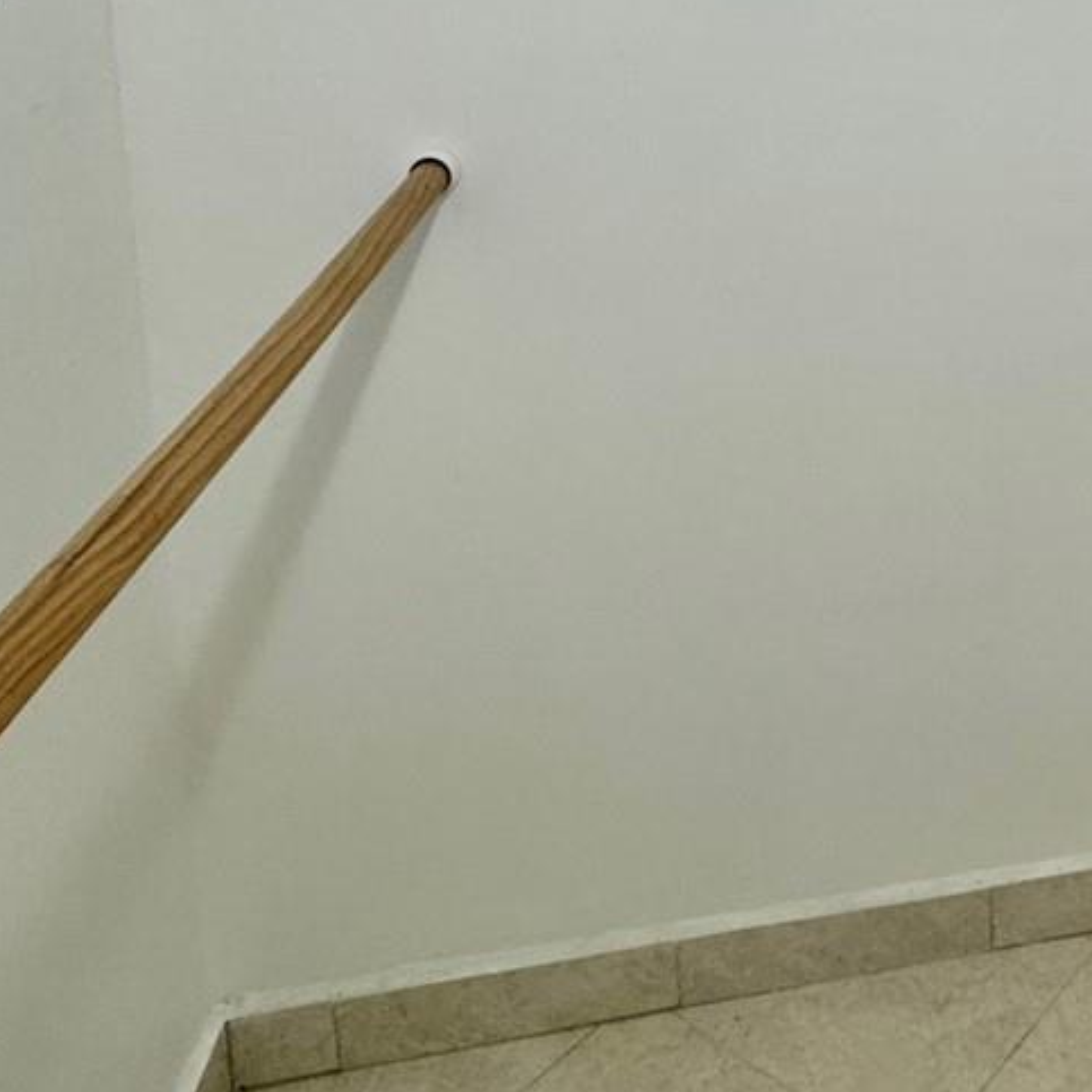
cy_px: -9
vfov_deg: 36.6
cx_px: 1076
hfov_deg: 37.0
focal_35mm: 41
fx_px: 1463
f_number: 2.2
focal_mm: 2.22
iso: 160
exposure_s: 1/120
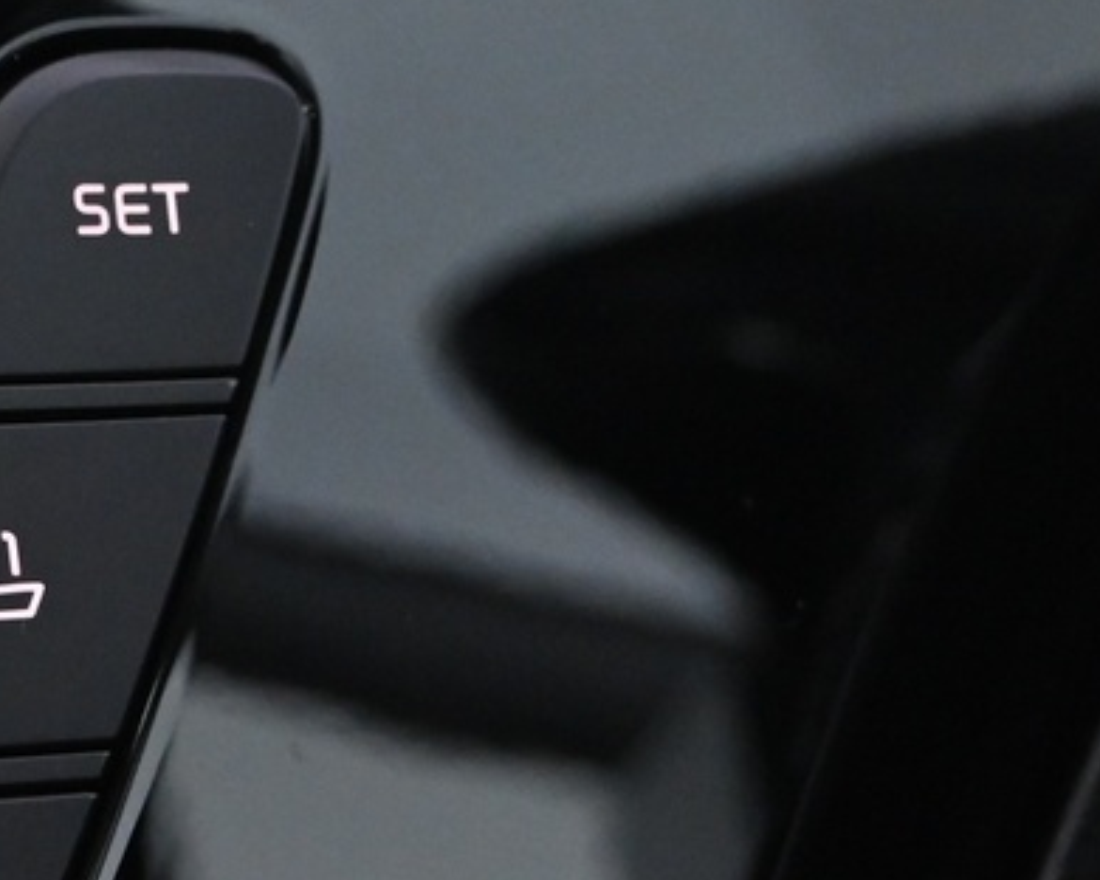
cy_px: 556
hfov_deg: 16.2
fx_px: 3711
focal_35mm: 114
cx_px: -206
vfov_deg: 13.5
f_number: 3.8
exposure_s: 1/30
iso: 2500
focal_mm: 19.5
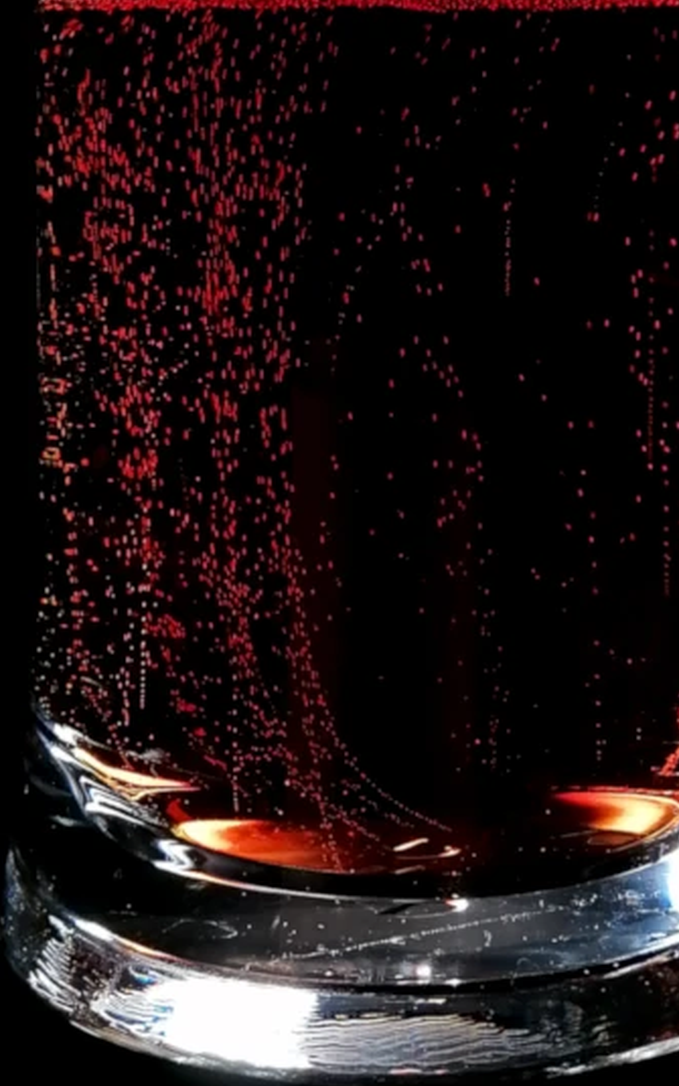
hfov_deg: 22.7
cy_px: 341
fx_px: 1688
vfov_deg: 35.3
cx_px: 450
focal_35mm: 57
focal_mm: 4.75
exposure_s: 1/60
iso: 100
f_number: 1.8
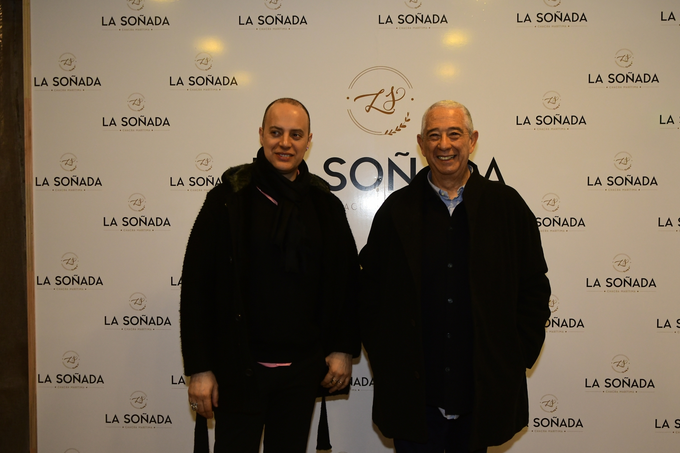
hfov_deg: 51.2
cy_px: 241
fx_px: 709
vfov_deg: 35.4
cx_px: 354
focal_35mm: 38
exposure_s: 1/125
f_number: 2.8
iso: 800
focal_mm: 23
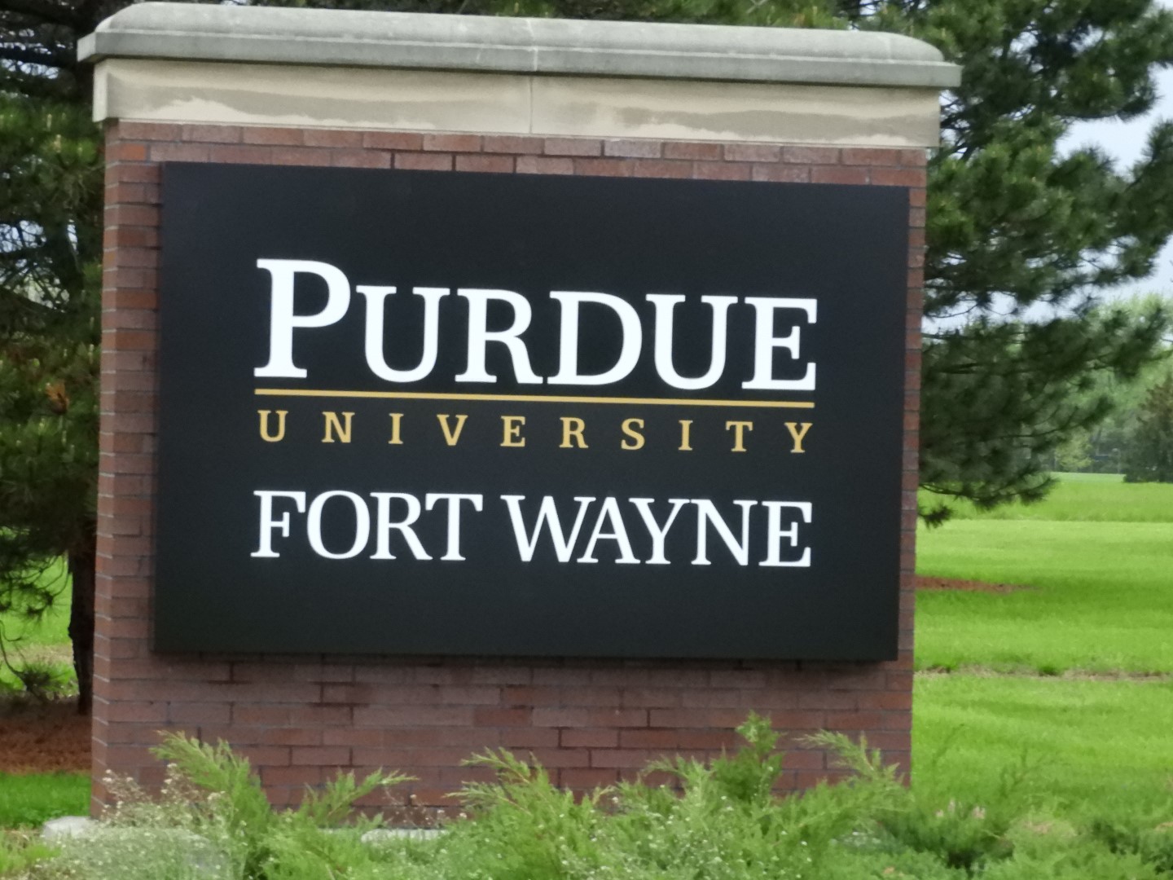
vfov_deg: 9.9
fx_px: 5083
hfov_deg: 13.2
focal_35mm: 150
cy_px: 440
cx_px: 586
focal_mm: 26.9
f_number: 5.2
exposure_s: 1/2000
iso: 1600
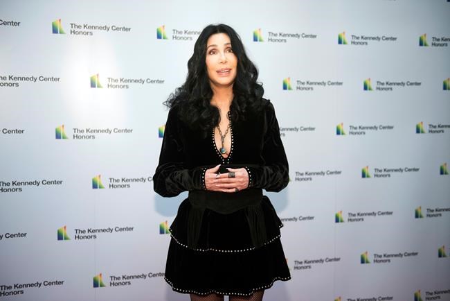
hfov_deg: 44.5
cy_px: 150
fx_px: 550
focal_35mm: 44
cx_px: 225
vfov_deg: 30.5
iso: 2500
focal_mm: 44
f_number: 2.8
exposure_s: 1/200
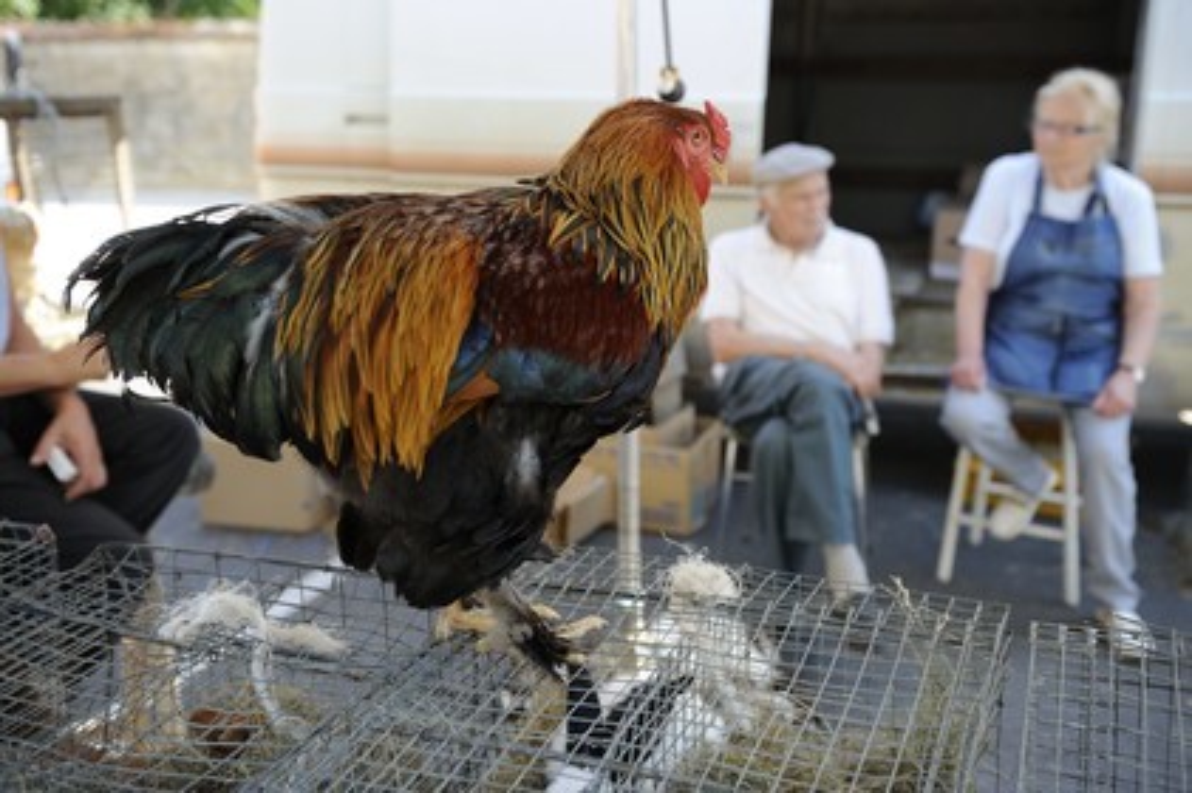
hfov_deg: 50.7
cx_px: 596
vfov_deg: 35.0
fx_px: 1257
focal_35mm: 38
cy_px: 396
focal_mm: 38
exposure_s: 1/200
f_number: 3.2
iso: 200
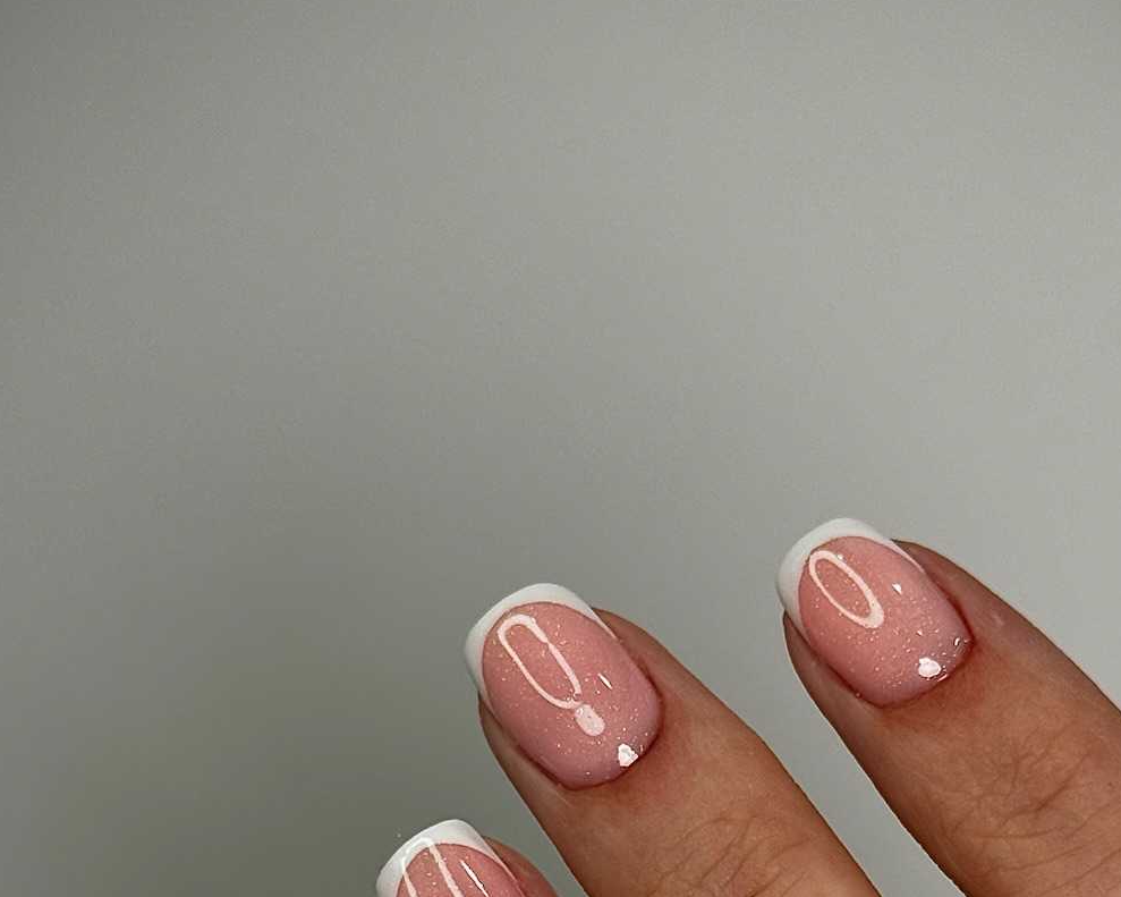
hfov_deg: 19.7
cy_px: 936
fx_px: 3218
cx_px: 720
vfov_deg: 15.5
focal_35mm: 97
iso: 64
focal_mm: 6.76
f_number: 1.78
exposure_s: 1/558
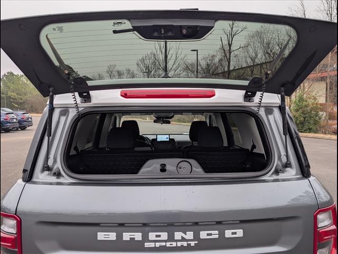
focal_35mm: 24
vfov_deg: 56.8
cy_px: 127
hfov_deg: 71.6
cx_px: 169
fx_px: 234
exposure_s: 1/145
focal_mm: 6.9
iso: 23
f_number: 1.68
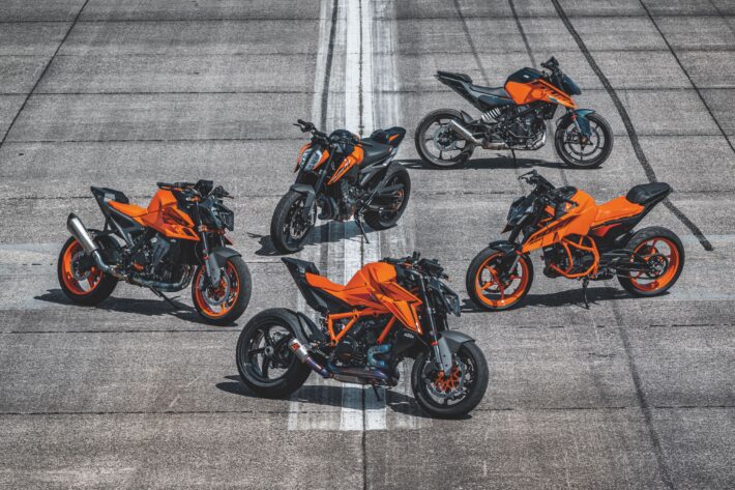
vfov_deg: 6.9
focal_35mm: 200
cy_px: 245
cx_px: 368
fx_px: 4082
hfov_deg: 10.3
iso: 200
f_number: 16
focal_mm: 200
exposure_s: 1/200
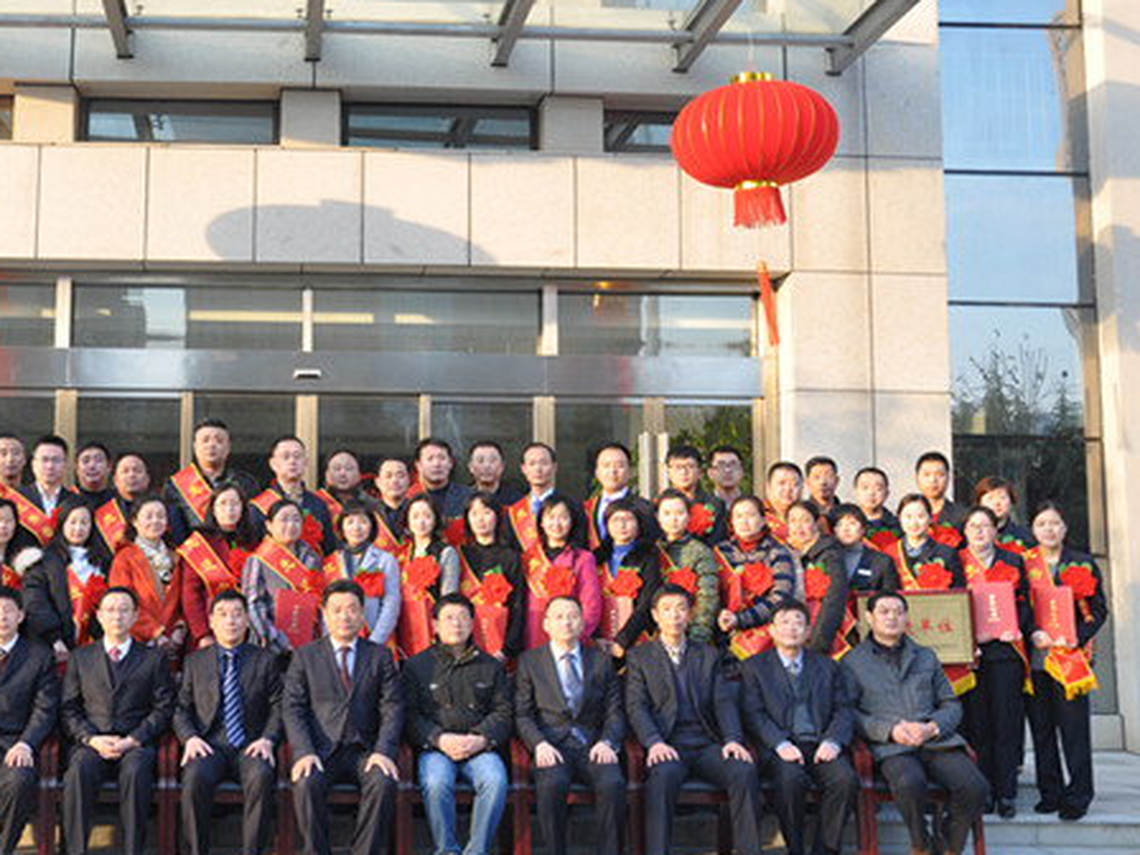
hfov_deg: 40.5
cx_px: 346
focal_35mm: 46
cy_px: 375
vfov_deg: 31.5
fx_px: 1515
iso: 200
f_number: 7.1
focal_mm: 22
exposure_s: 1/50
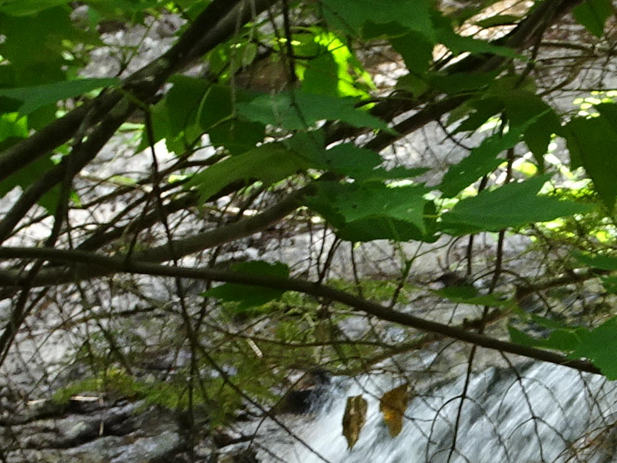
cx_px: 751
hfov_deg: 11.1
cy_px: 509
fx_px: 3102
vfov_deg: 8.5
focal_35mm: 174
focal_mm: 6.17
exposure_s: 1/50
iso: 80
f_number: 4
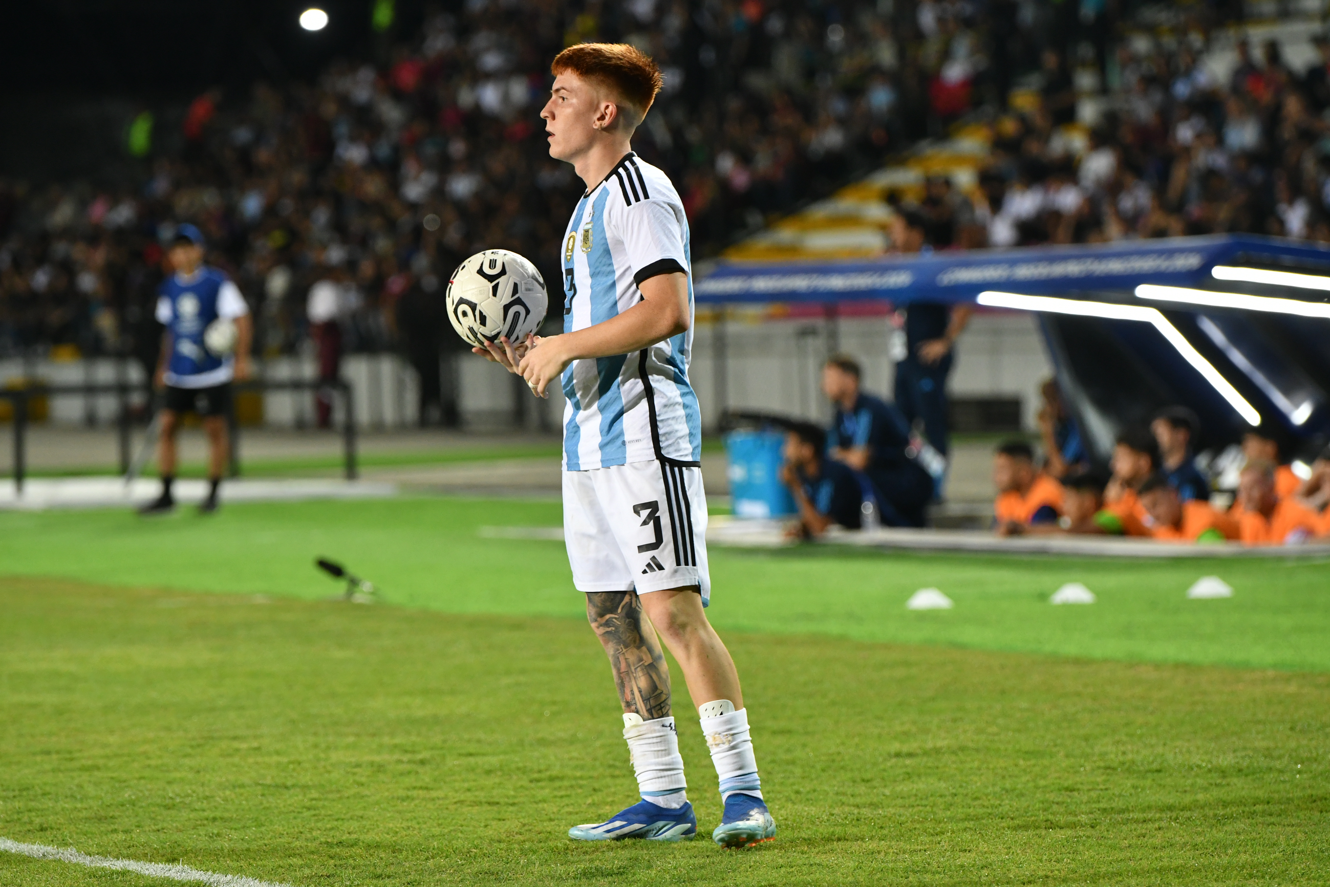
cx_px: 665
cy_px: 444
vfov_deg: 6.8
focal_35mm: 202
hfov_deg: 10.2
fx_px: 7462
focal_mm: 135
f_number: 2.8
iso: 1600
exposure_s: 1/800
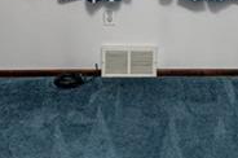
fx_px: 515
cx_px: 164
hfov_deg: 25.8
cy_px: -117
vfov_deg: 15.3
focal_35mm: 78
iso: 4000
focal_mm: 14
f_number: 8
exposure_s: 1/200
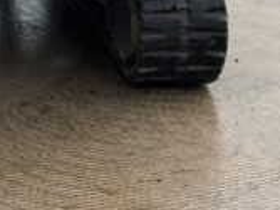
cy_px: -192
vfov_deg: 12.0
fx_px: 897
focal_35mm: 111
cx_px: 50
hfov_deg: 17.6
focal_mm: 3
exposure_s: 1/759
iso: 16
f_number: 1.8
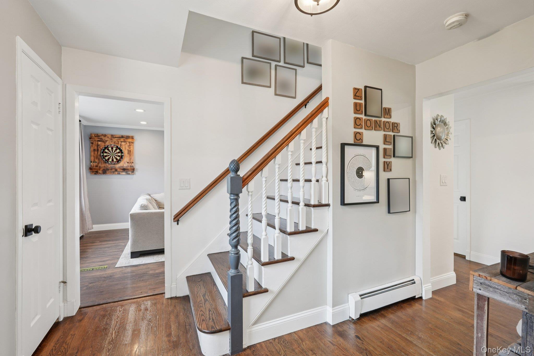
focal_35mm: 16
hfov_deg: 96.7
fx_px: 237
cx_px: 267
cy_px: 178
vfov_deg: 73.7
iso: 400
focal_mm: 16
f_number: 9
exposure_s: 1/13
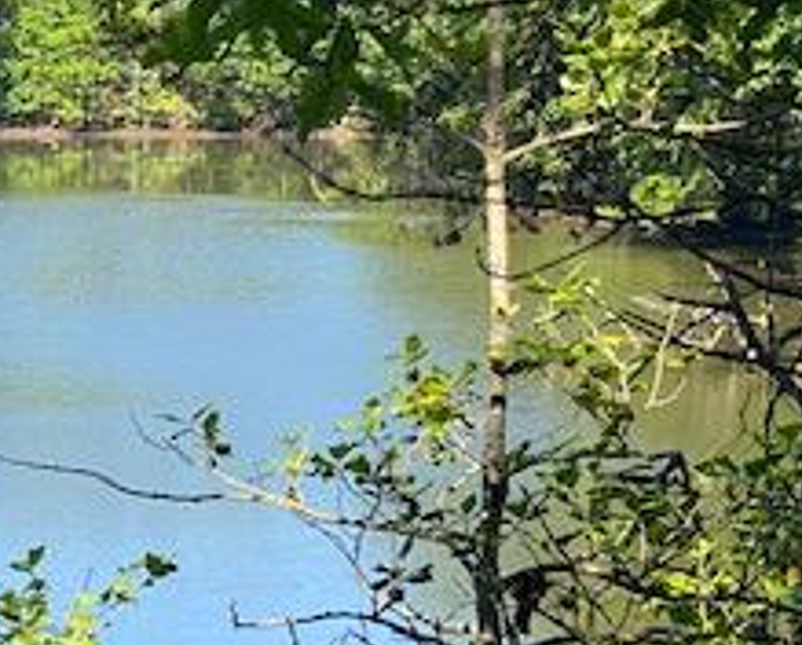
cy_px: 333
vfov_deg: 10.5
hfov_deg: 12.7
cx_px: -172
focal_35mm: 148
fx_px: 3519
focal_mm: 6
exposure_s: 1/417
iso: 20
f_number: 2
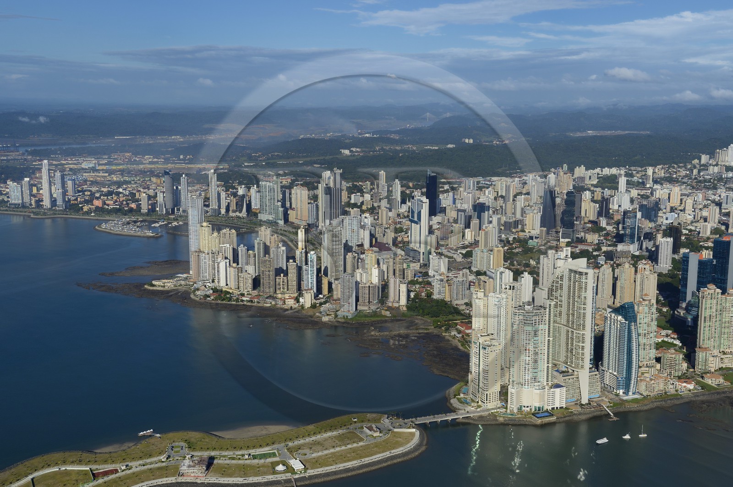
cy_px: 244
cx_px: 366
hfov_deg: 50.7
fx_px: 773
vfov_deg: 35.0
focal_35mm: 38
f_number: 11
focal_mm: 38
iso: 200
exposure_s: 1/500
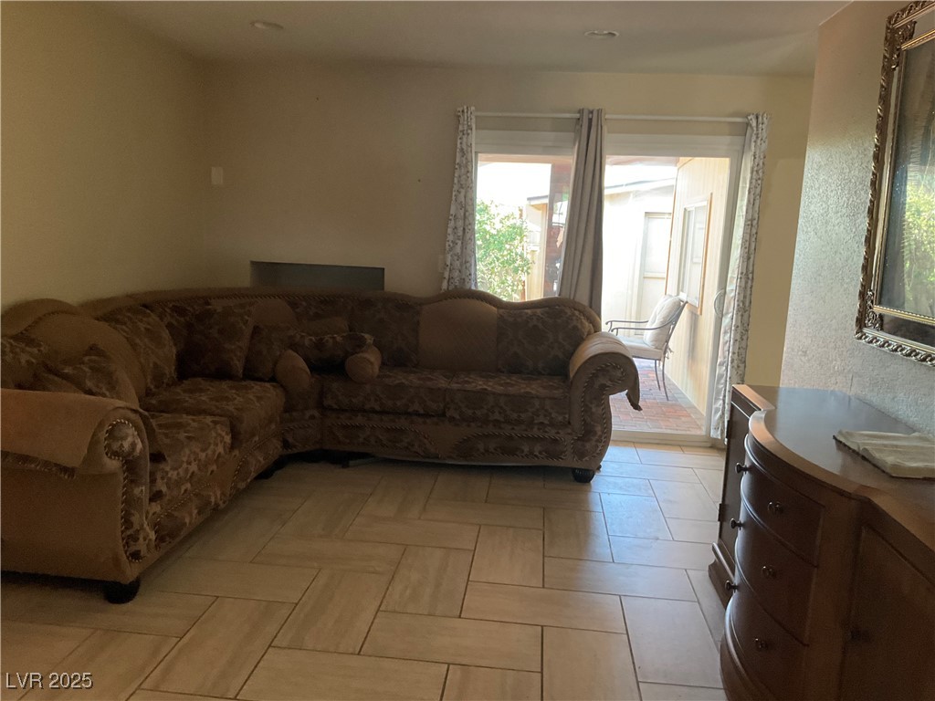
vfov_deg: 48.2
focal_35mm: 29
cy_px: 350
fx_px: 783
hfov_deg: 61.7
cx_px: 468
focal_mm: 3
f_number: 1.8
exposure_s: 1/60
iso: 250
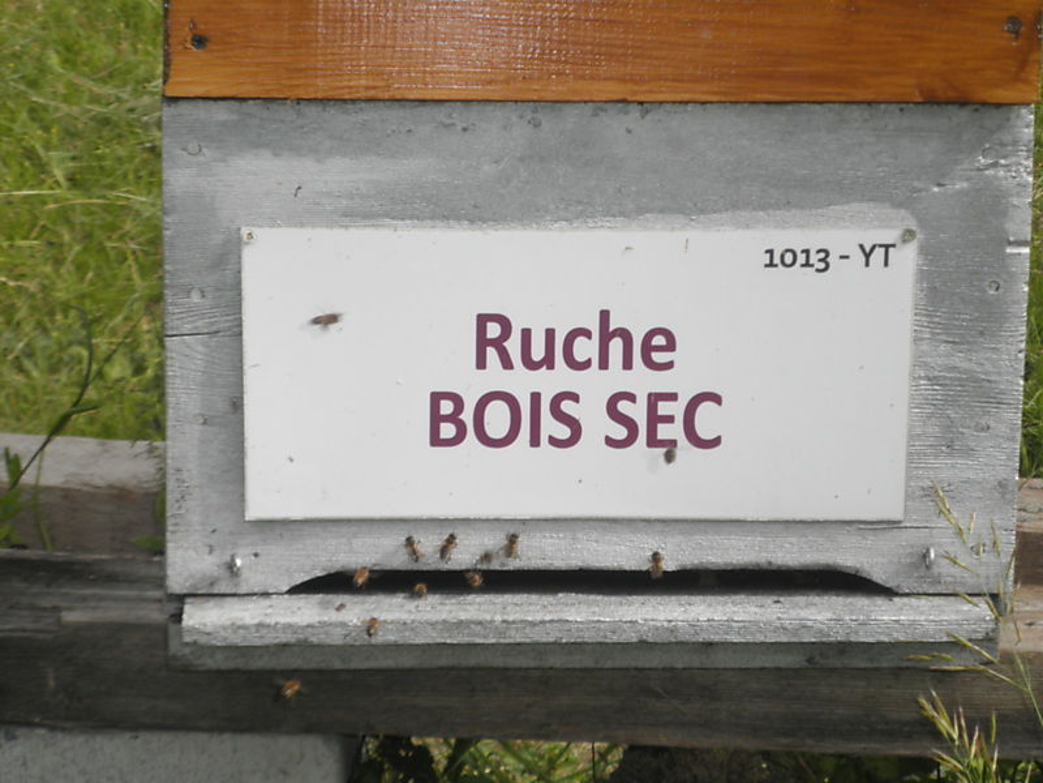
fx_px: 3344
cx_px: 522
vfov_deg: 13.3
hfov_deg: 17.7
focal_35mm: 111
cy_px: 392
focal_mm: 19.6
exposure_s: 1/250
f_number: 5.8
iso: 64
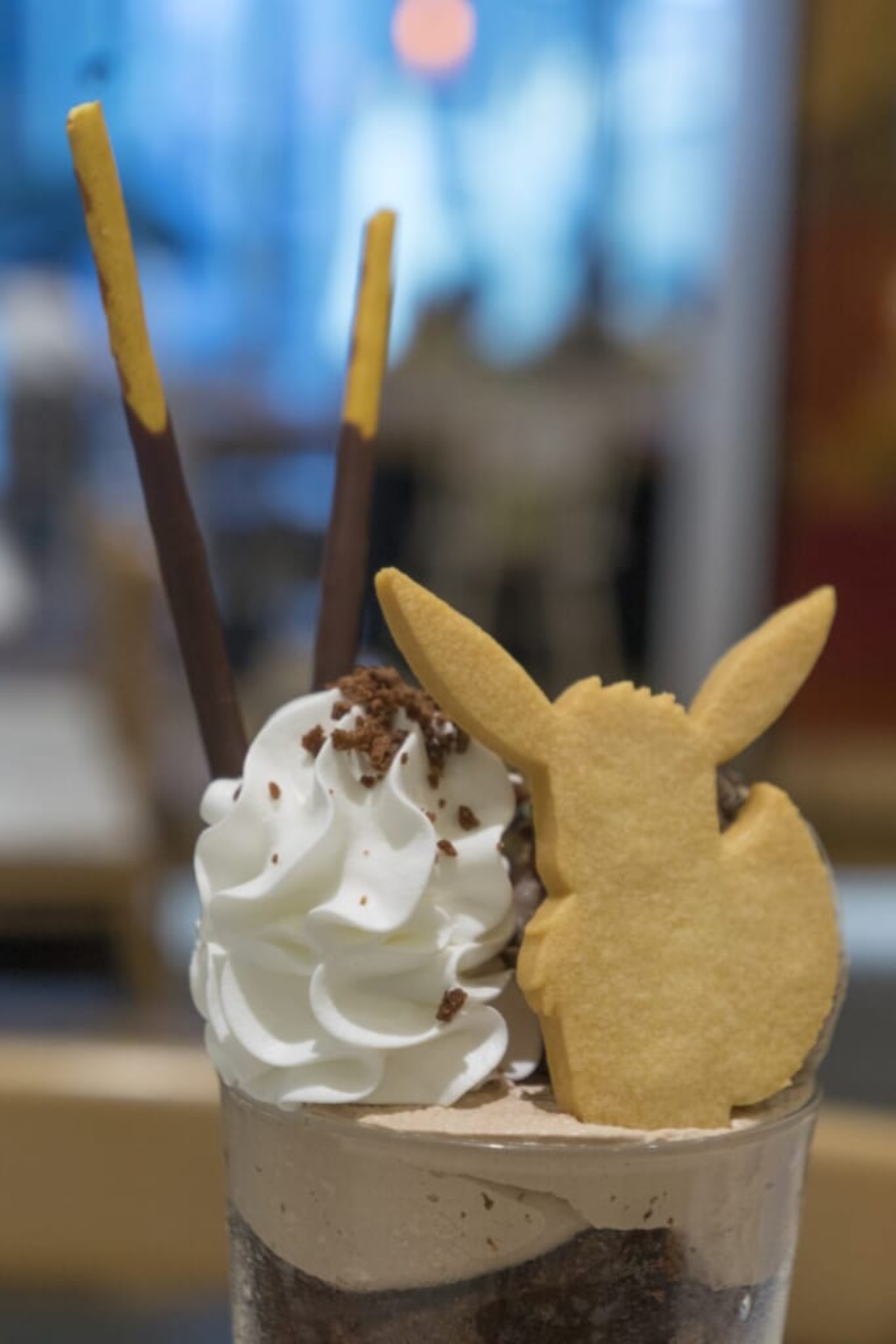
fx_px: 2724
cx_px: 448
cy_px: 672
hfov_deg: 18.7
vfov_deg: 27.7
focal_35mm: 73
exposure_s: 1/160
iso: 800
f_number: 5.6
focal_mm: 49
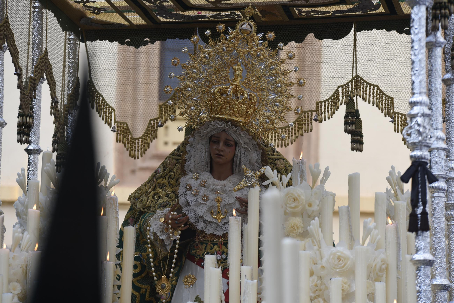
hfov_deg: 11.7
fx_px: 2208
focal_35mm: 175
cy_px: 152
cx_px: 227
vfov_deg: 7.9
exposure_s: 1/160
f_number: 5
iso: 180
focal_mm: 175
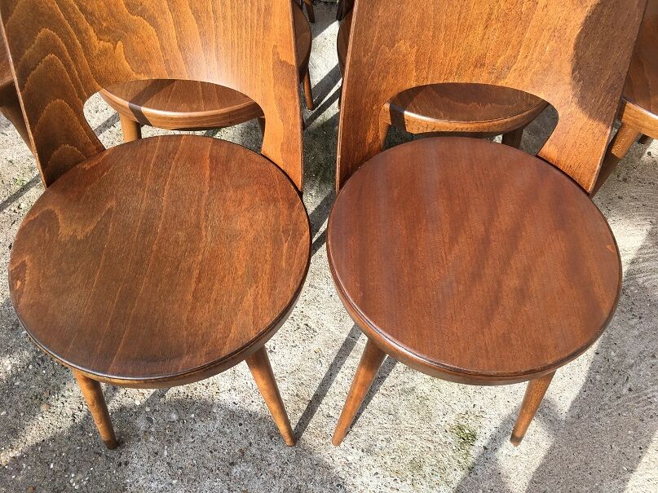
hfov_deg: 61.7
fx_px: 551
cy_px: 246
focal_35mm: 29
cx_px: 329
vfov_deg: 48.2
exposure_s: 1/392
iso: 25
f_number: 2.2
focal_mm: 4.15
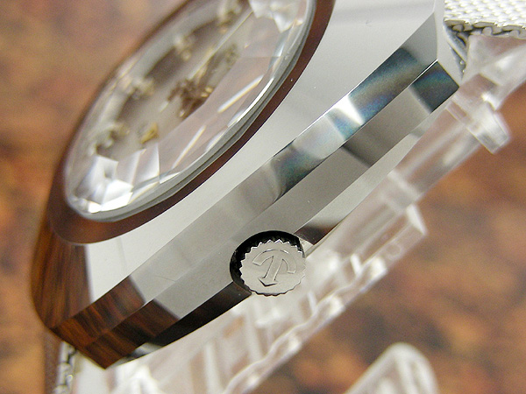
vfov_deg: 21.0
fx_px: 1064
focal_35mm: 70
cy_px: 197
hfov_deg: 27.8
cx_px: 263
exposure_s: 1/30
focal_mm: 11.7
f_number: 3.5
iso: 80
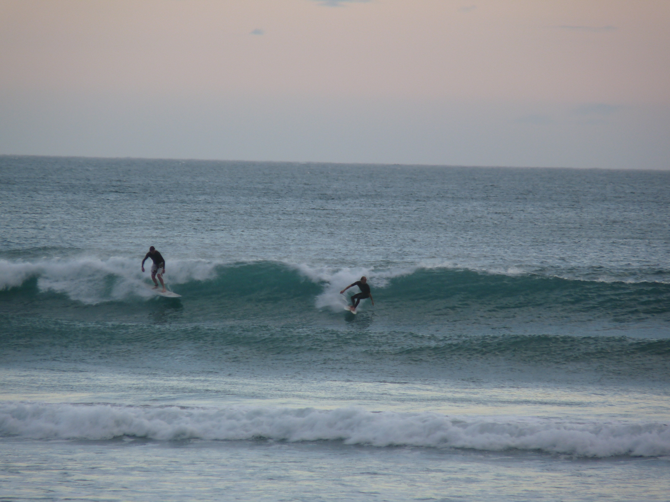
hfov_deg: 4.1
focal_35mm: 486
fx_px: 9407
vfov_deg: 3.1
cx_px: 335
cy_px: 251
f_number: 4.4
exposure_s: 1/40
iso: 100
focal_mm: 86.4
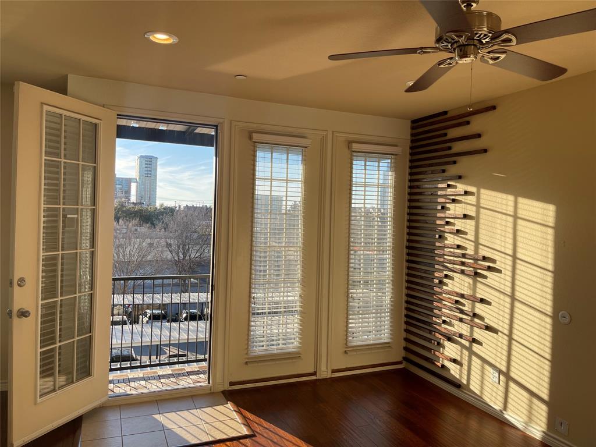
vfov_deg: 53.1
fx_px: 448
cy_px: 224
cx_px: 298
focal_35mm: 26
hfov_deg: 67.3
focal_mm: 5.1
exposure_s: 1/1130
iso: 32
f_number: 1.6
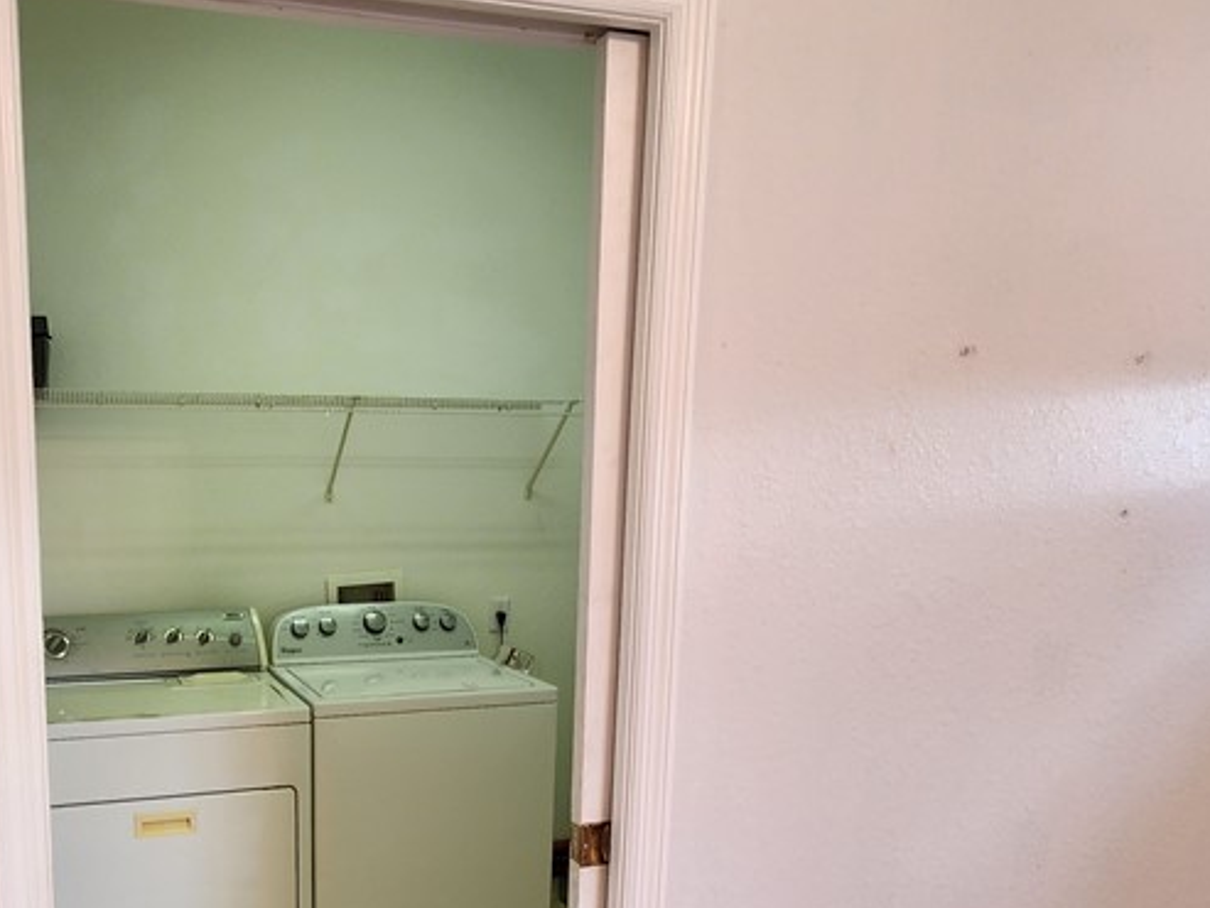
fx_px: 944
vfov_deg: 49.9
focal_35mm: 27
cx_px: 322
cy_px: 645
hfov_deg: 62.1
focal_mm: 2.2
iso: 160
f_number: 2.2
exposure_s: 1/60
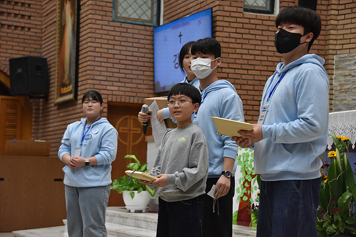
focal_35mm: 82
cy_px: 118
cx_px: 178
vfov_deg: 16.6
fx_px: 811
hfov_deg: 24.8
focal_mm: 82
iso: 4000
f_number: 5.6
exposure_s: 1/125
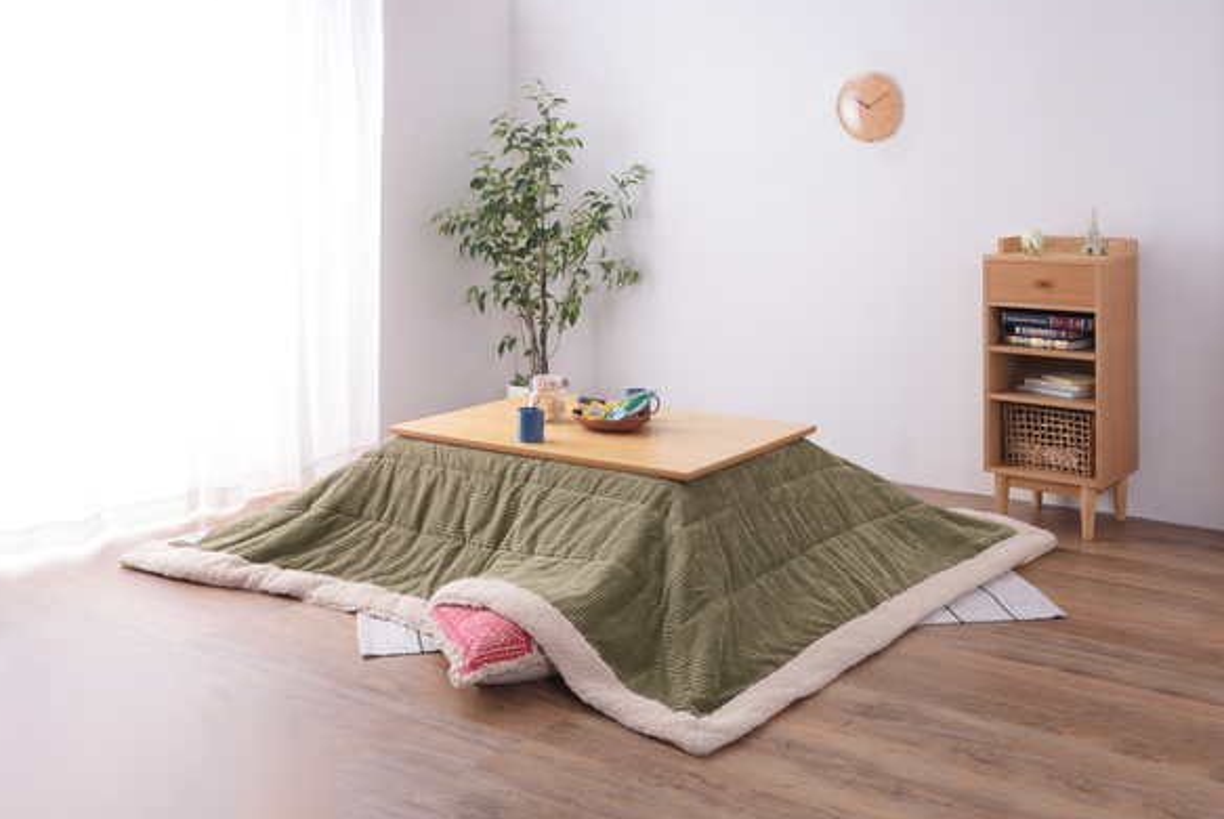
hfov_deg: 53.1
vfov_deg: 37.0
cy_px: 404
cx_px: 596
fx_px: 1225
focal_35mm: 36
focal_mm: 35
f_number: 11
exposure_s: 1/125
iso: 250
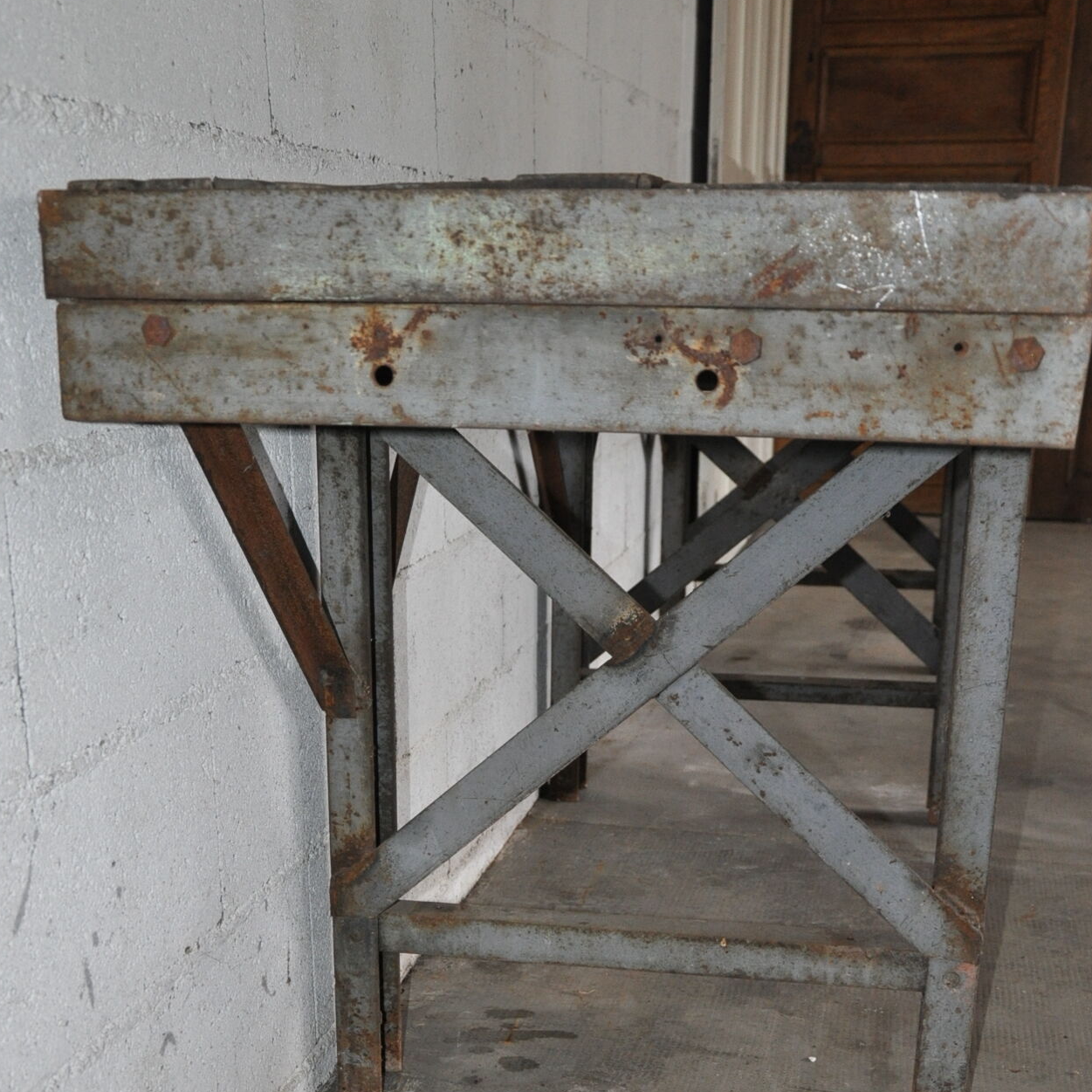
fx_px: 1713
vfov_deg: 34.3
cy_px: 874
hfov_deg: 35.4
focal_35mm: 48
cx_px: 525
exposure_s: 1/60
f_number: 3.8
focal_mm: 22
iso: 800
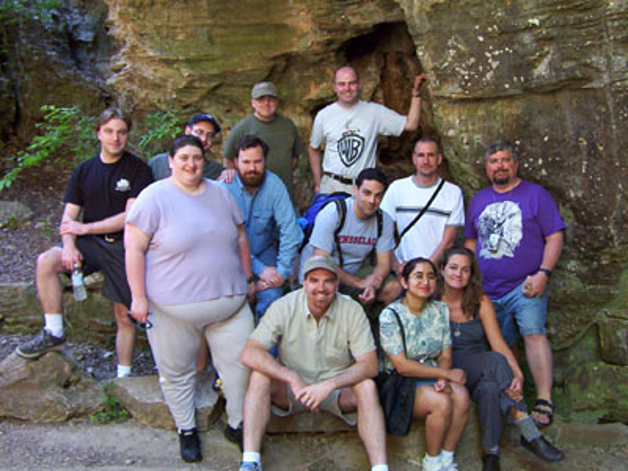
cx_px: 314
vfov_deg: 39.7
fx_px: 653
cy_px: 236
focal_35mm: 36
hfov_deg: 51.4
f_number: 2.76
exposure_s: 1/31.8
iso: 140
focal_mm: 5.54
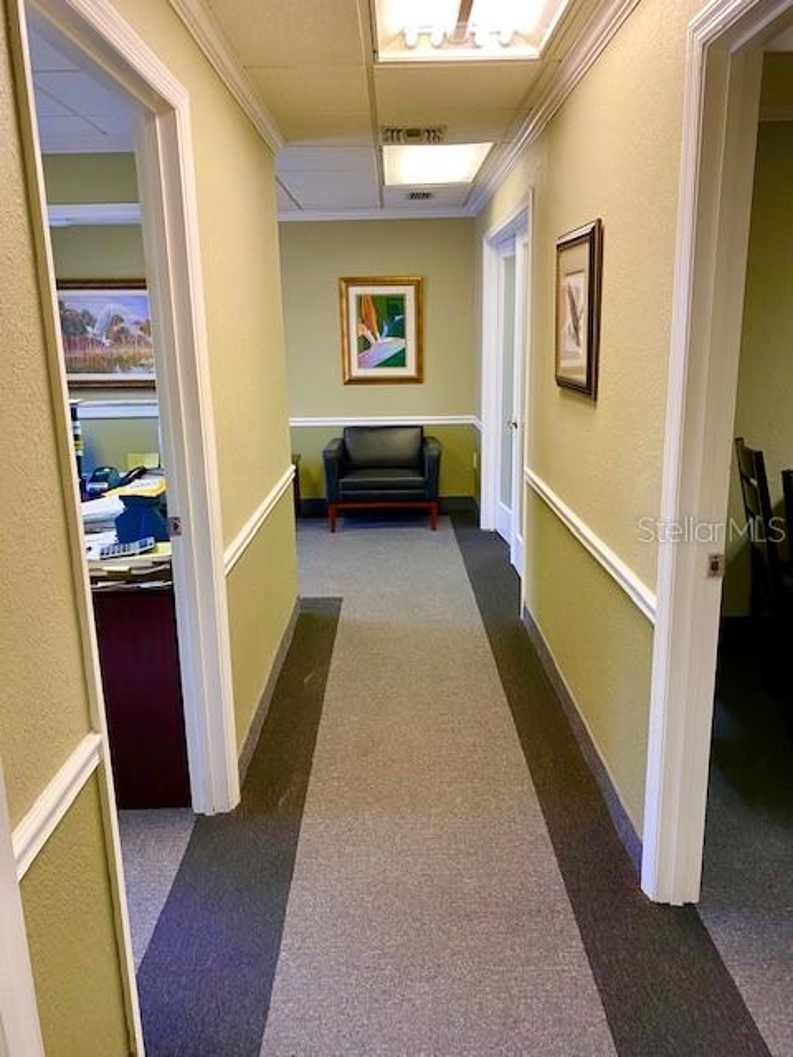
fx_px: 794
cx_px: 396
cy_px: 528
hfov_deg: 53.1
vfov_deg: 67.3
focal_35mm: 26
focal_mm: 4.25
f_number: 1.8
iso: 160
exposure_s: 1/60
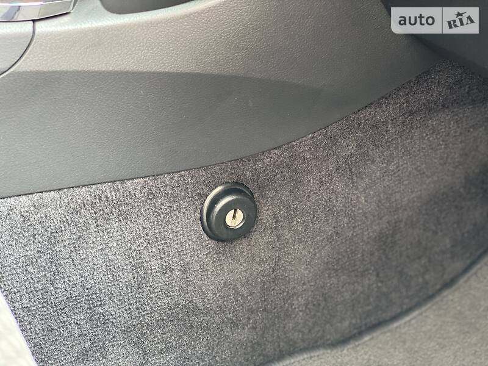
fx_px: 733
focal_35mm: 52
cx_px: 244
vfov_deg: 28.0
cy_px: 183
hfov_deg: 36.8
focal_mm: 6
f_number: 2
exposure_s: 1/36
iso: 400
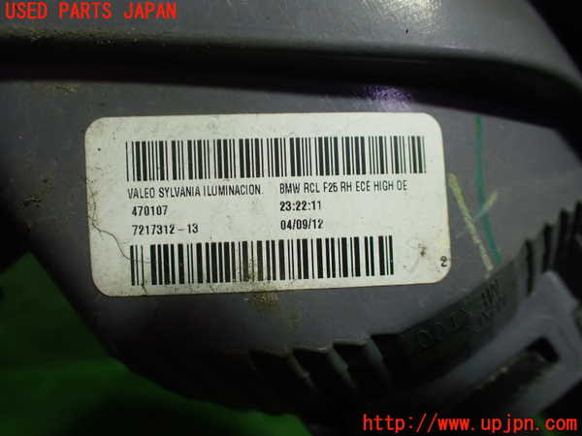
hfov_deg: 60.0
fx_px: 504
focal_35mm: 30
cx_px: 291
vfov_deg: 46.8
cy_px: 218
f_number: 2.3
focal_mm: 5.4
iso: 400
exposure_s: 1/125
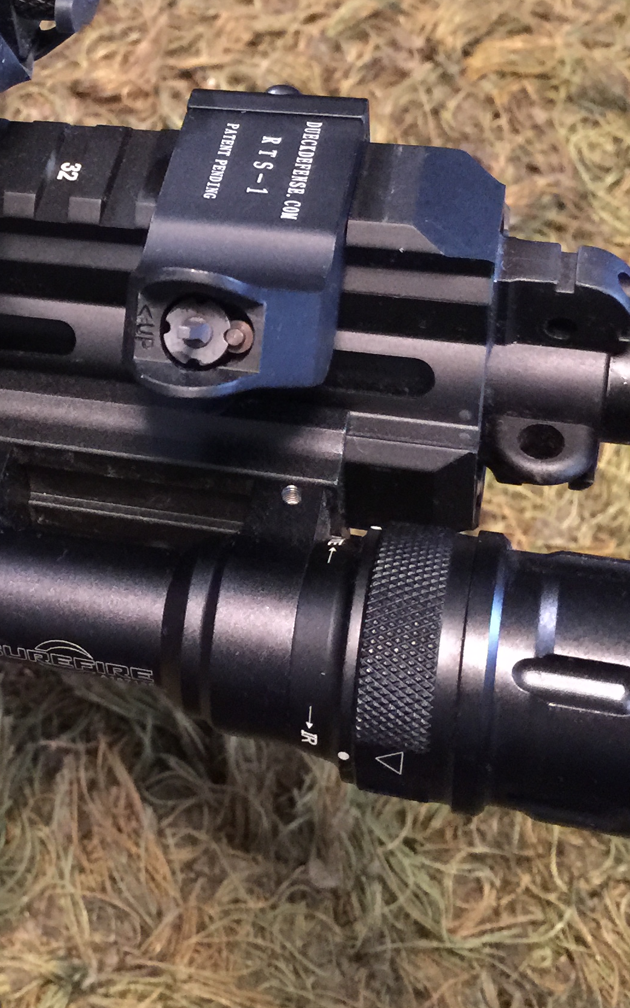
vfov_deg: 33.6
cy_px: 312
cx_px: -36
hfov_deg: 20.8
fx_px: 1648
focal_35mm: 60
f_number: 2.2
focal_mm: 4.15
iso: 125
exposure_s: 1/4
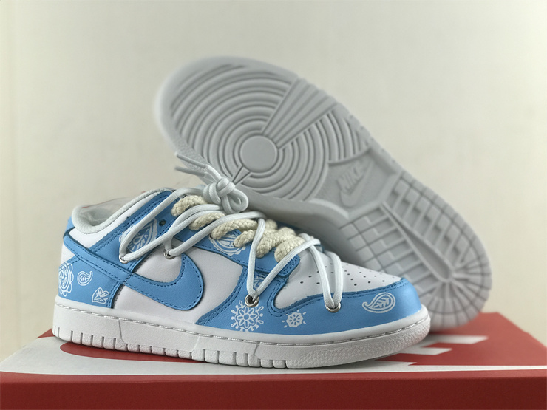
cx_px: 274
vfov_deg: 25.7
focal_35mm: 57
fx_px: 901
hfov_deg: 33.8
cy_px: 205
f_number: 2.8
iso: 64
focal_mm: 6.6
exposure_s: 1/50
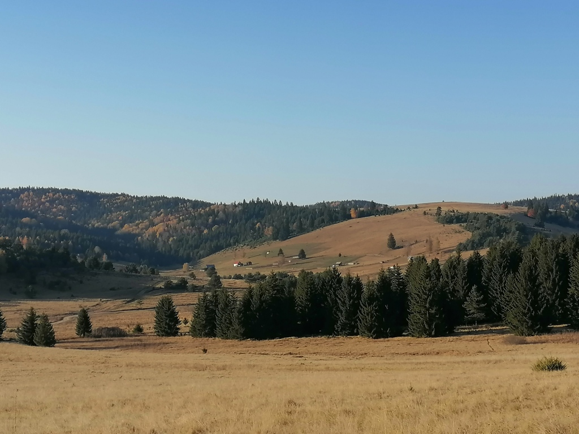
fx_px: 1121
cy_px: 217
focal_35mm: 67
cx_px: 290
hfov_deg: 29.0
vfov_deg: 21.9
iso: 50
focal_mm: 5.4
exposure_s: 1/1252
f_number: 1.8
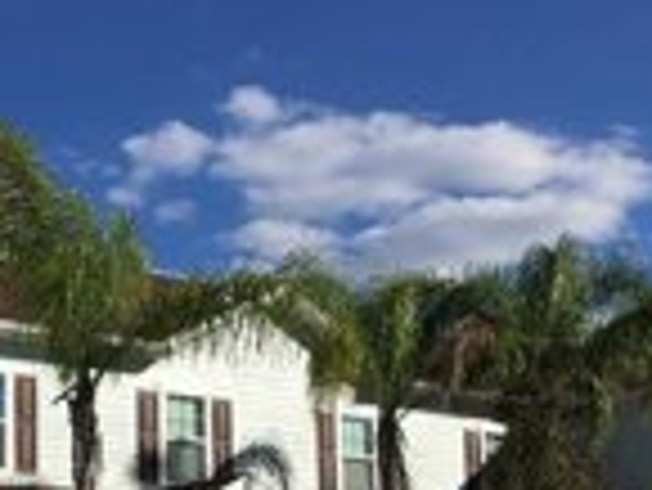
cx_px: 157
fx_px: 1357
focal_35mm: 72
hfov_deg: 26.6
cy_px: 508
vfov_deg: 19.8
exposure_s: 1/3344
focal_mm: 4.15
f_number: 2.2
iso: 25
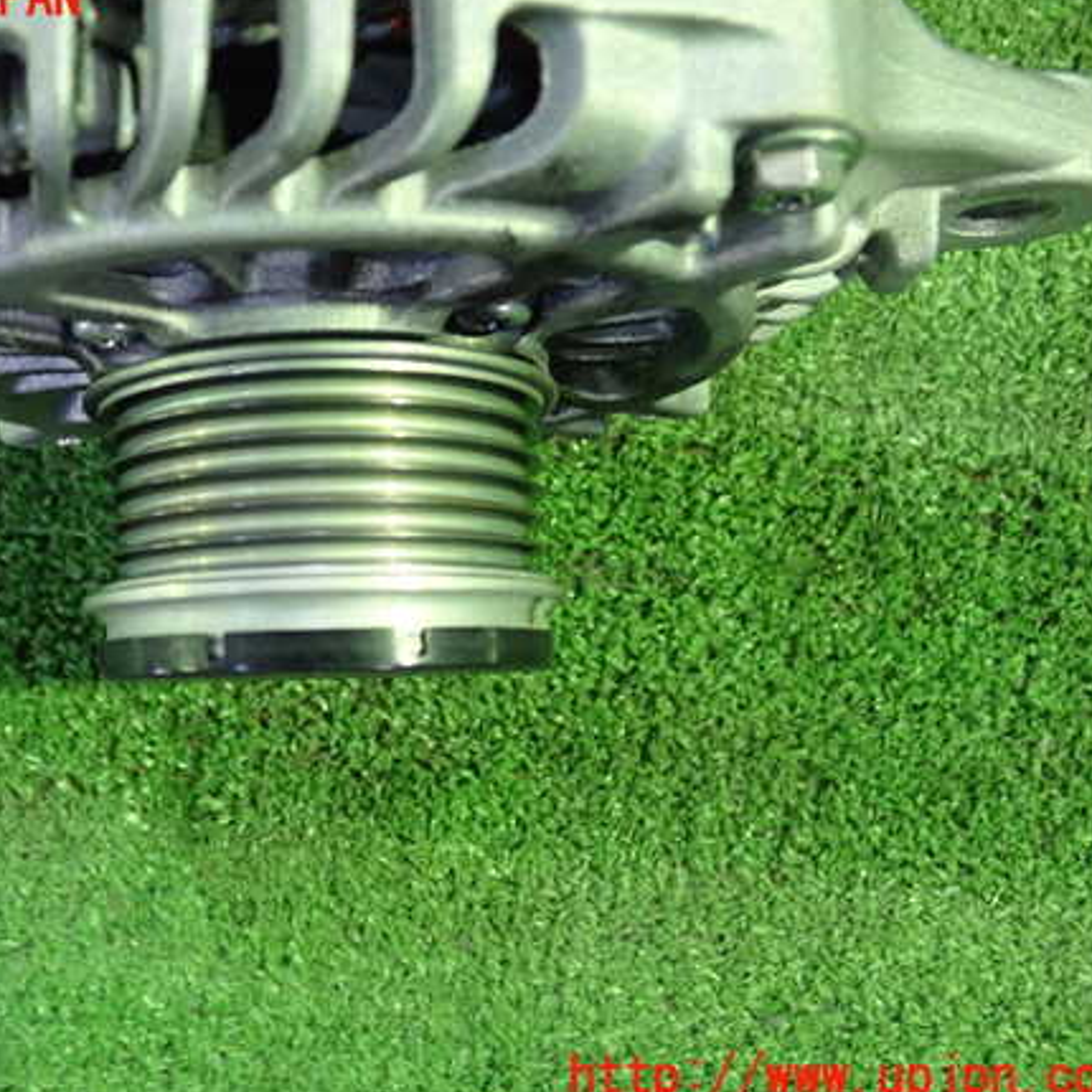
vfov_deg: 44.9
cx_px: 381
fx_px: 1321
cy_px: 538
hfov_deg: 44.4
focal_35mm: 37
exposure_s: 1/30
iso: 800
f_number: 2.3
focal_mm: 5.5
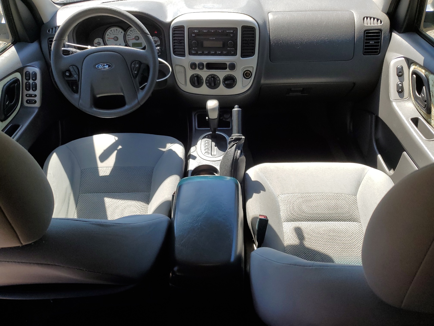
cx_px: 217
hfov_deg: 67.3
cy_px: 163
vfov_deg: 53.1
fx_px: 326
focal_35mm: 26
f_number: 1.5
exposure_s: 1/588
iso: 50
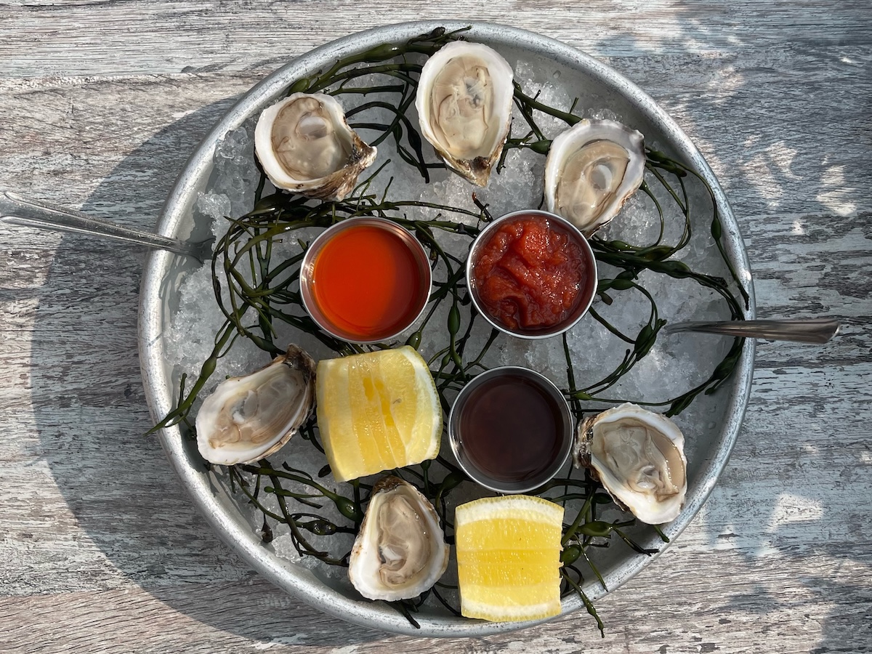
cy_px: 327
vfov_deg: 53.1
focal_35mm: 26
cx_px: 436
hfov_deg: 67.3
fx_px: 655
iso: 32
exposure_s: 1/3922
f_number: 1.6
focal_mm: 5.1
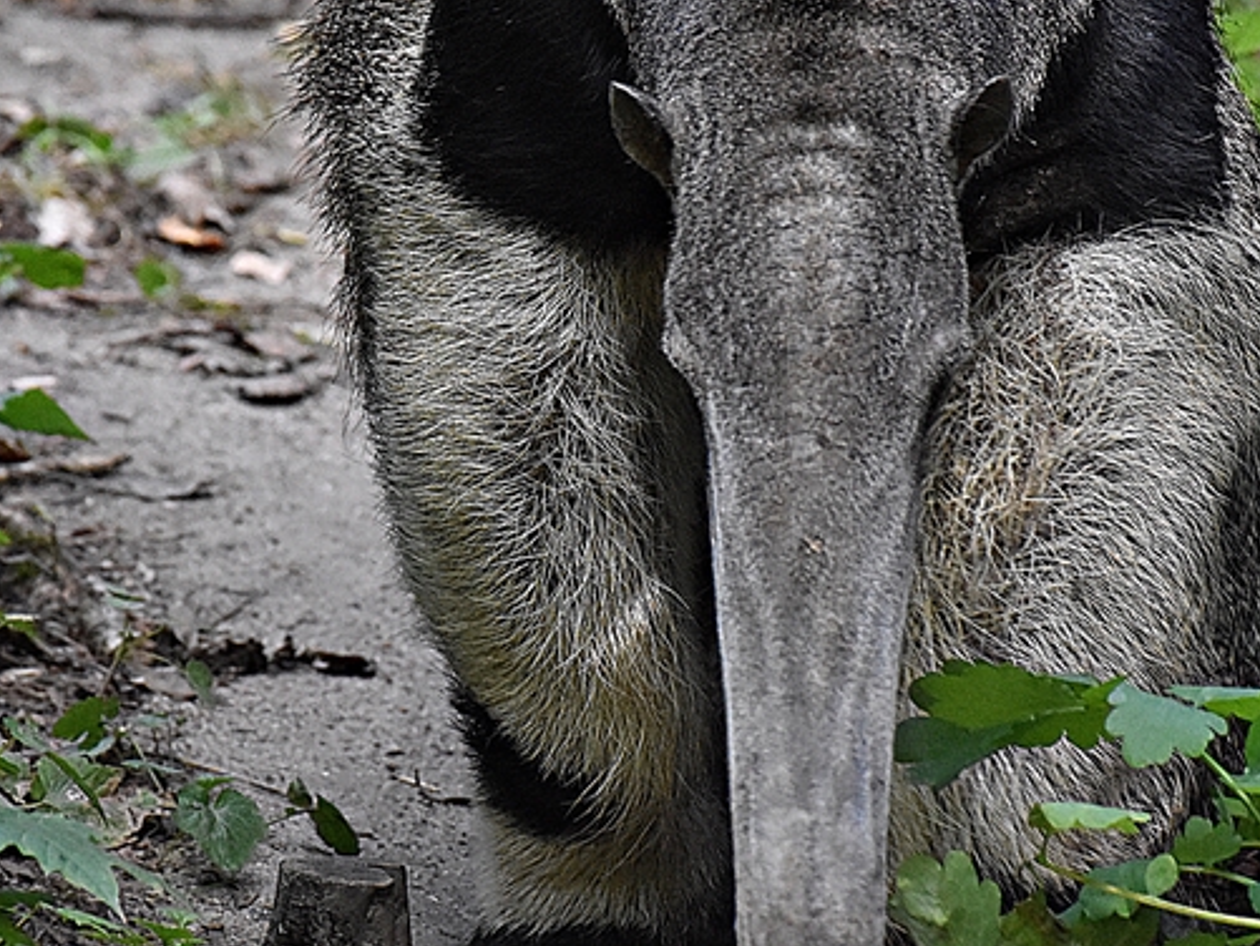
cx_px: 470
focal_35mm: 413
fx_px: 15037
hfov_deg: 4.8
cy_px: 338
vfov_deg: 3.6
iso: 3200
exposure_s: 1/500
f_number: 5.6
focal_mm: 140
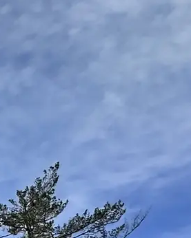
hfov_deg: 11.4
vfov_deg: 19.0
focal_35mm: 79
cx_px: -379
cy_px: 417
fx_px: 558
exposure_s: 1/1473
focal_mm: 2.22
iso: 40
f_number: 2.2
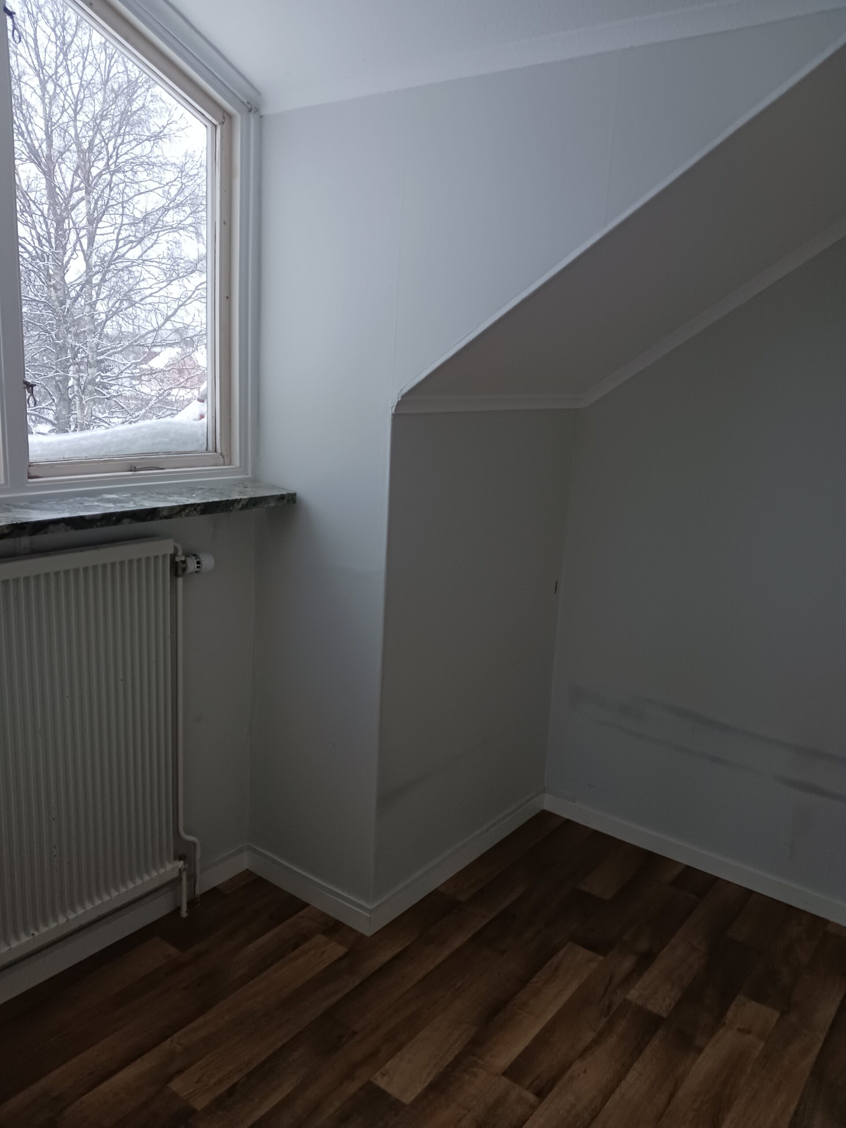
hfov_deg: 51.4
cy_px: 564
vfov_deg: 65.3
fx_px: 880
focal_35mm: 27
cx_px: 423
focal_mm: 4
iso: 250
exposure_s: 1/25
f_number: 1.8
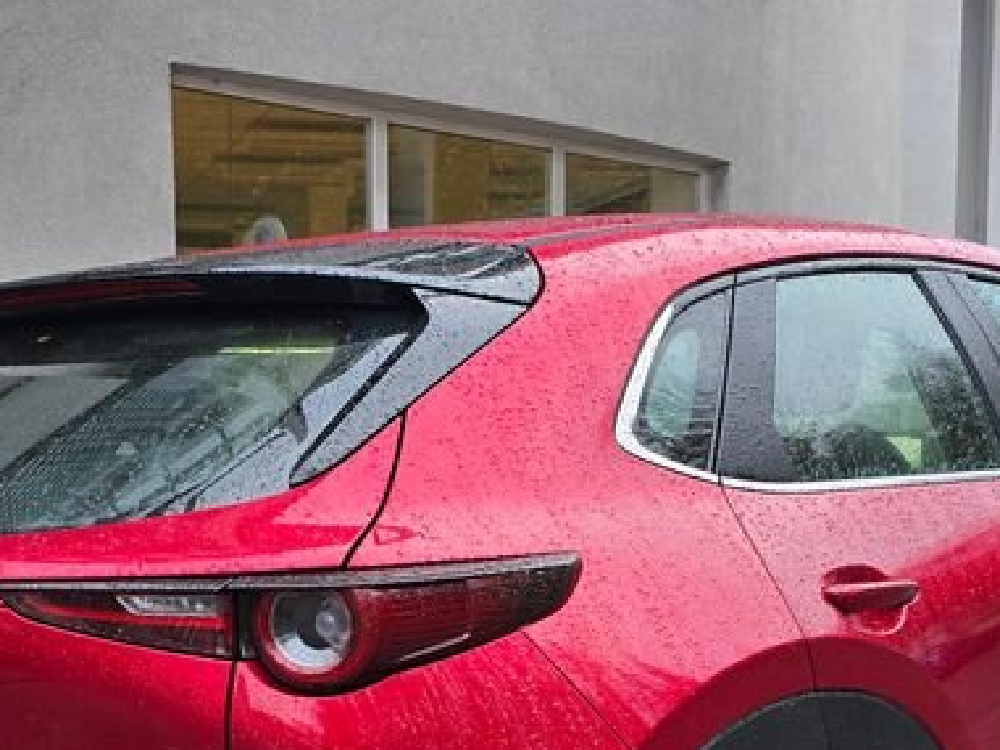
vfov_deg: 22.9
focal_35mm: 62
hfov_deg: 31.1
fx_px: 1791
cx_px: 400
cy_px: 703
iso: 40
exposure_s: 1/100
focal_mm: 6.3
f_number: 1.7
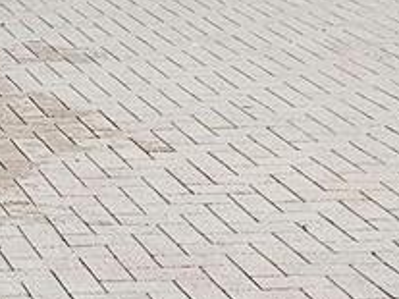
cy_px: -276
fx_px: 2051
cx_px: -391
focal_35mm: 178
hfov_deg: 10.3
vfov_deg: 8.0
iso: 800
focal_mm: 6.3
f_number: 1.7
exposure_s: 1/120
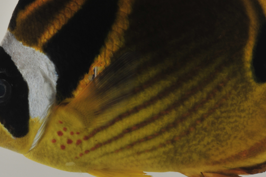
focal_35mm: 269
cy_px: 61
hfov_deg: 7.7
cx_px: 151
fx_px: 1984
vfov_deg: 5.1
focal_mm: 105
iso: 200
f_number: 36
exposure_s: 1/60
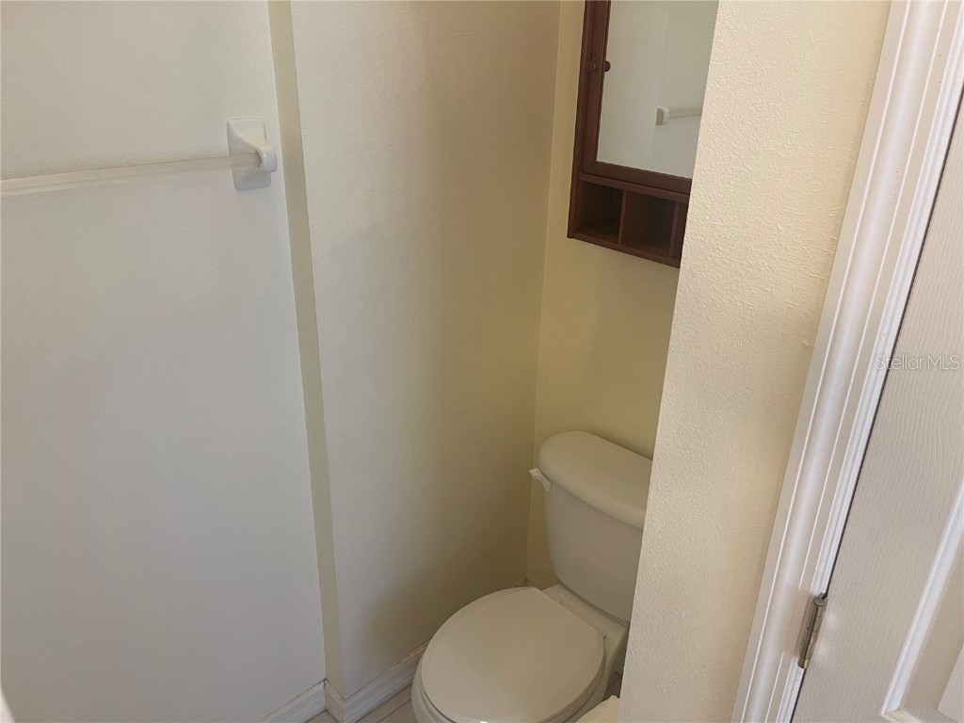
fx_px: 696
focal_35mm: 25
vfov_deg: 54.9
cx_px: 482
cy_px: 362
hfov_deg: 69.4
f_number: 1.6
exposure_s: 1/60
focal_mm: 5.1
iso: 160
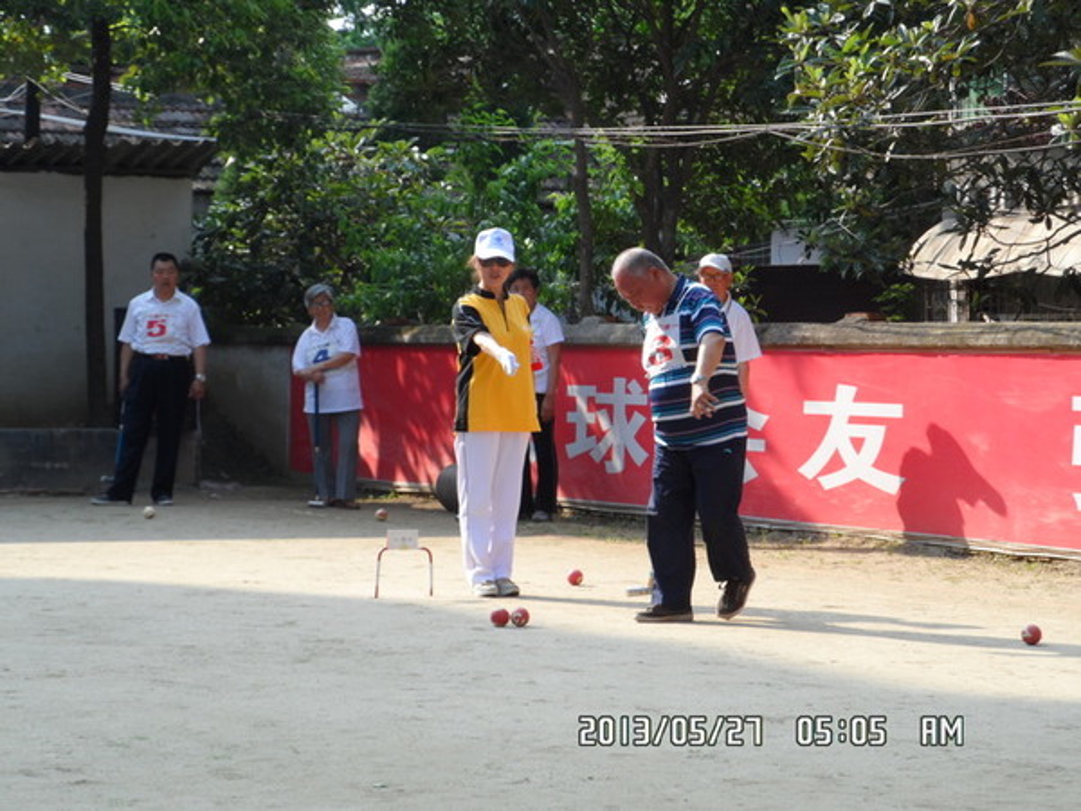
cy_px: 406
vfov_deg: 12.3
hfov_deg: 16.4
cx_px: 540
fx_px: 3747
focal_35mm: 120
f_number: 4.6
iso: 80
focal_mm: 19.5
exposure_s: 1/125
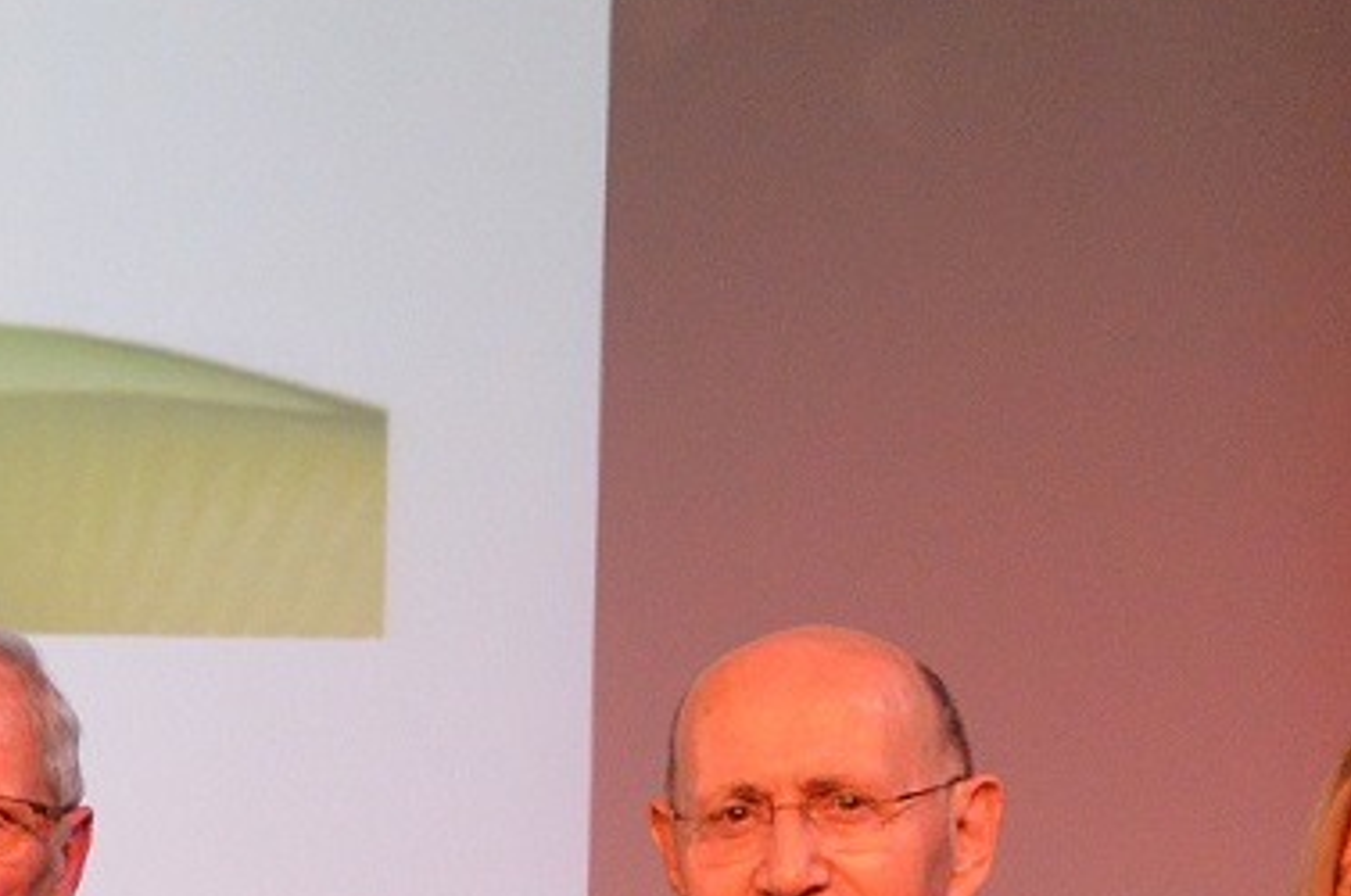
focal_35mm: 151
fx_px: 5657
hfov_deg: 13.6
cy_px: 1306
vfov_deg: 8.9
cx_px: 443
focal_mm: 22
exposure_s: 1/160
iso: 1600
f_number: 3.8
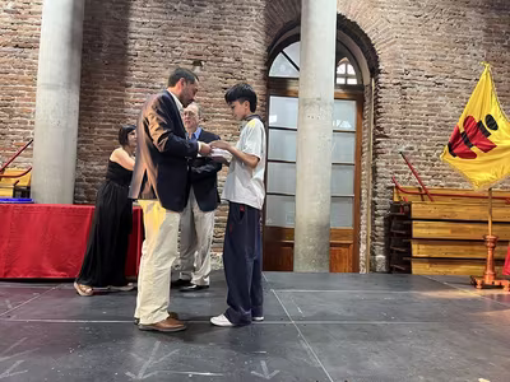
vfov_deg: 53.1
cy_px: 191
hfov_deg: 67.3
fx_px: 383
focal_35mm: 26
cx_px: 255
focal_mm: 5.1
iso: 200
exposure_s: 1/50
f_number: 1.6
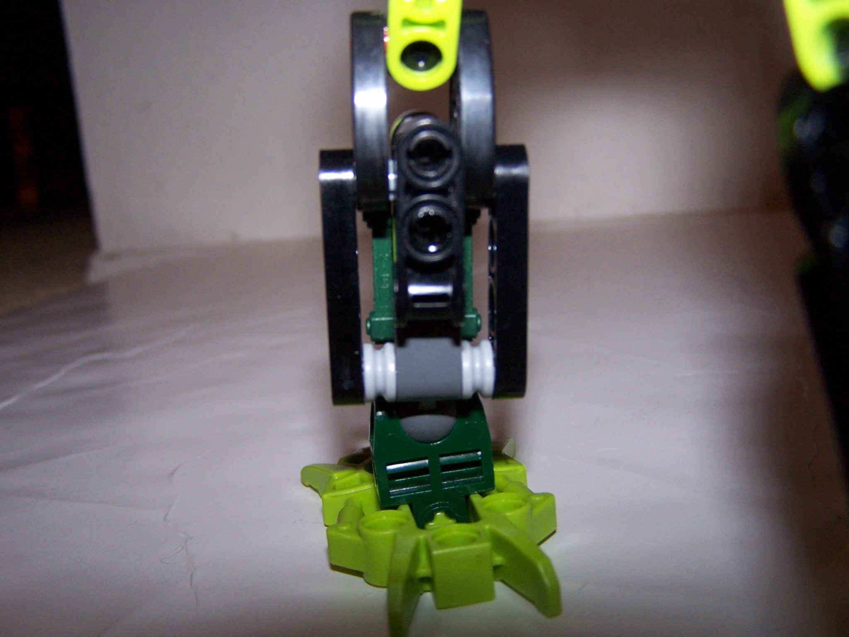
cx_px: 424
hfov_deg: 49.0
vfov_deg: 37.7
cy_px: 318
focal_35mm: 38
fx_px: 932
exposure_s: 1/60
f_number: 2.8
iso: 140
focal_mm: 6.3
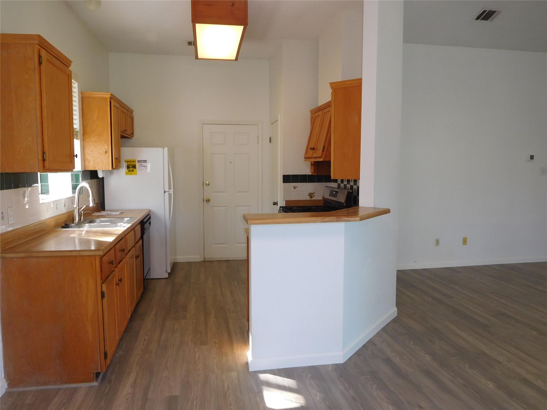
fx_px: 395
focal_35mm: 25
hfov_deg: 69.4
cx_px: 274
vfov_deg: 54.9
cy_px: 205
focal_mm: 4.5
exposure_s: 1/40
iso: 125
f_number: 3.4
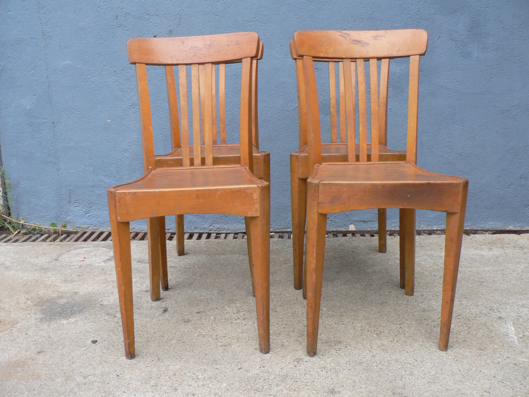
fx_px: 550
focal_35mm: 36
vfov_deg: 39.7
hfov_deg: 51.4
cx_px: 264
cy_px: 198
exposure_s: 1/30
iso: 80
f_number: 2.8
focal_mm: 6
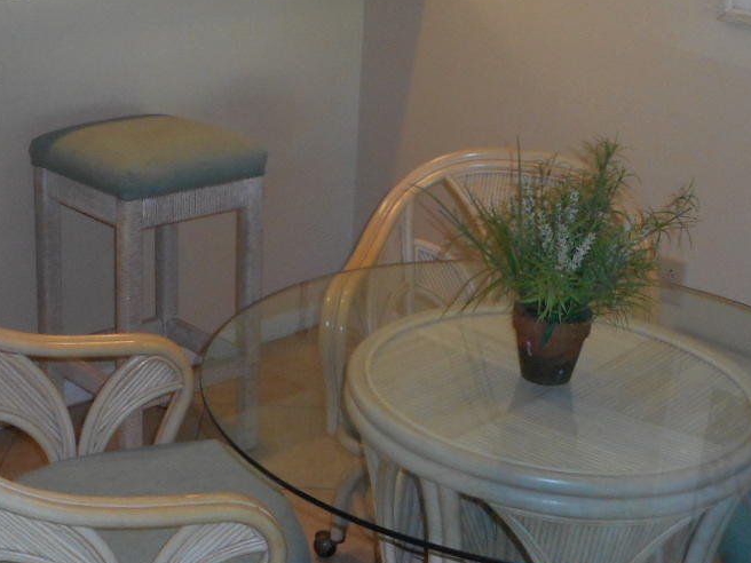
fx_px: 1323
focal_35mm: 61
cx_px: 396
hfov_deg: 31.7
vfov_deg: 24.0
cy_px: 214
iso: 200
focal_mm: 4.5
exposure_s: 1/25
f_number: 3.7
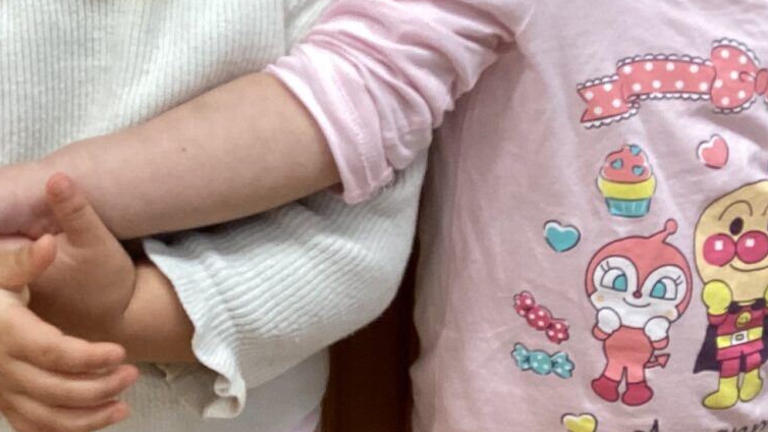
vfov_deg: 13.7
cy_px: -67
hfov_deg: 24.0
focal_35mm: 86
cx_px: 70
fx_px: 1751
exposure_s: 1/60
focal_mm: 3.3
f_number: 2.4
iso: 100
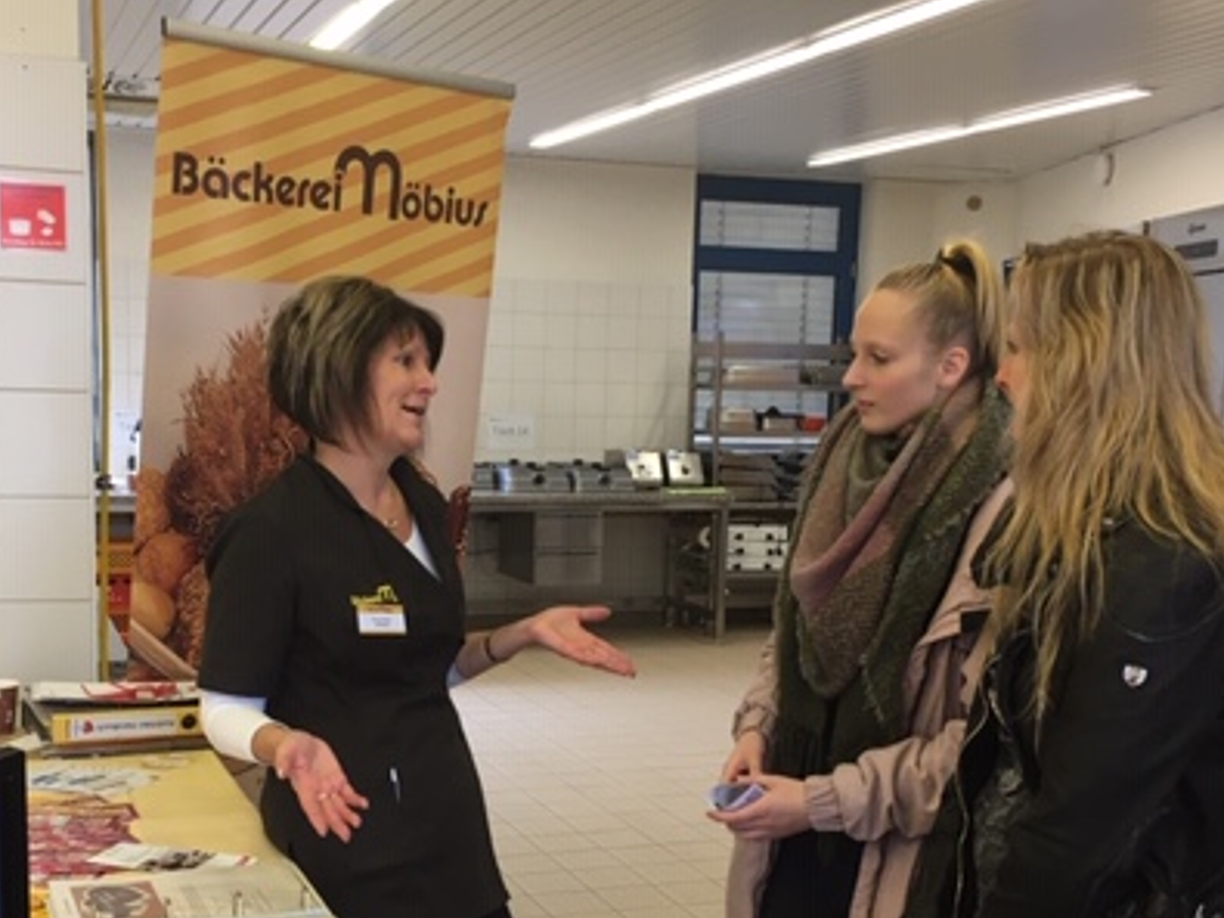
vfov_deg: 30.5
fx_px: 1661
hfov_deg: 40.4
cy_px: 645
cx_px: 527
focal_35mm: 47
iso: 80
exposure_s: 1/33
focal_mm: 4.15
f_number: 2.2
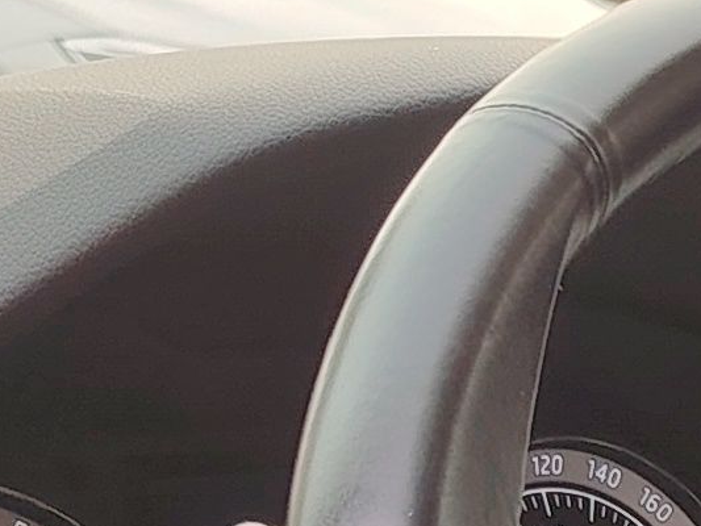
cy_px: 1308
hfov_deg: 10.3
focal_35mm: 180
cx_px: 1317
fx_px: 3646
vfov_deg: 7.6
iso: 128
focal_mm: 5.25
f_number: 1.75
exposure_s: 1/33.3
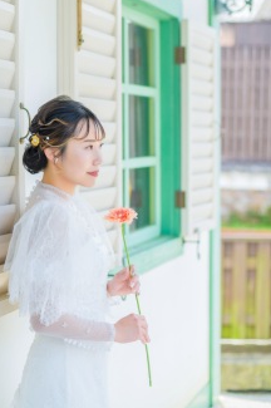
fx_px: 837
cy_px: 168
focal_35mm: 74
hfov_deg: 18.3
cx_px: 94
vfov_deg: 27.3
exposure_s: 1/640
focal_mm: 50
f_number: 2
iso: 100
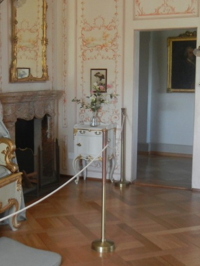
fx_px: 462
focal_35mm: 60
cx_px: 64
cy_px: 124
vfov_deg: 32.2
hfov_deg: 24.3
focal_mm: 5.4
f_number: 3.5
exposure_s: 1/29.3
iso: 400
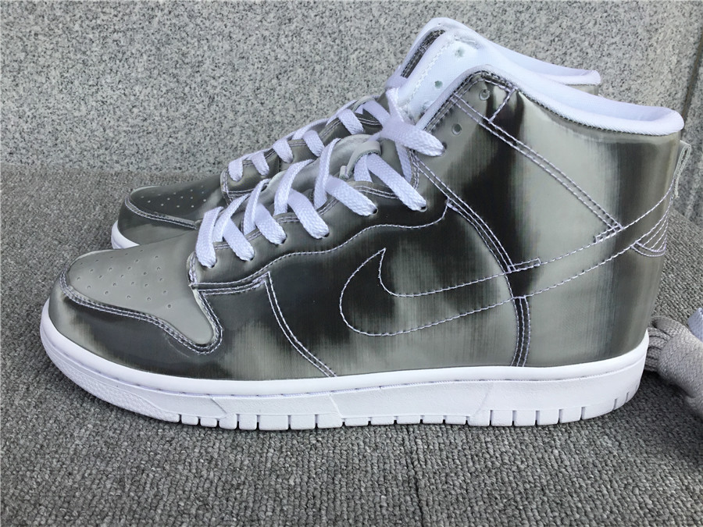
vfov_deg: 45.4
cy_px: 264
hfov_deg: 58.4
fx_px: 630
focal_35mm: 31
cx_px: 352
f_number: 2.4
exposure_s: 1/823
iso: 25
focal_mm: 3.3
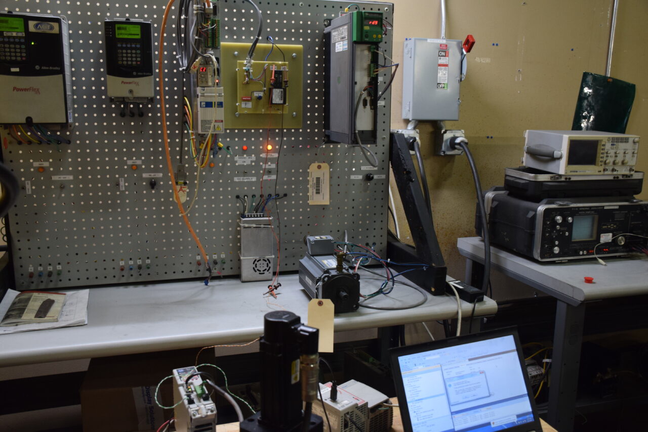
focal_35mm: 33
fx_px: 594
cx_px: 324
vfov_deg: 40.0
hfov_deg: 57.2
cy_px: 216
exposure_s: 1/80
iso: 1250
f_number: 4.5
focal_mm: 22
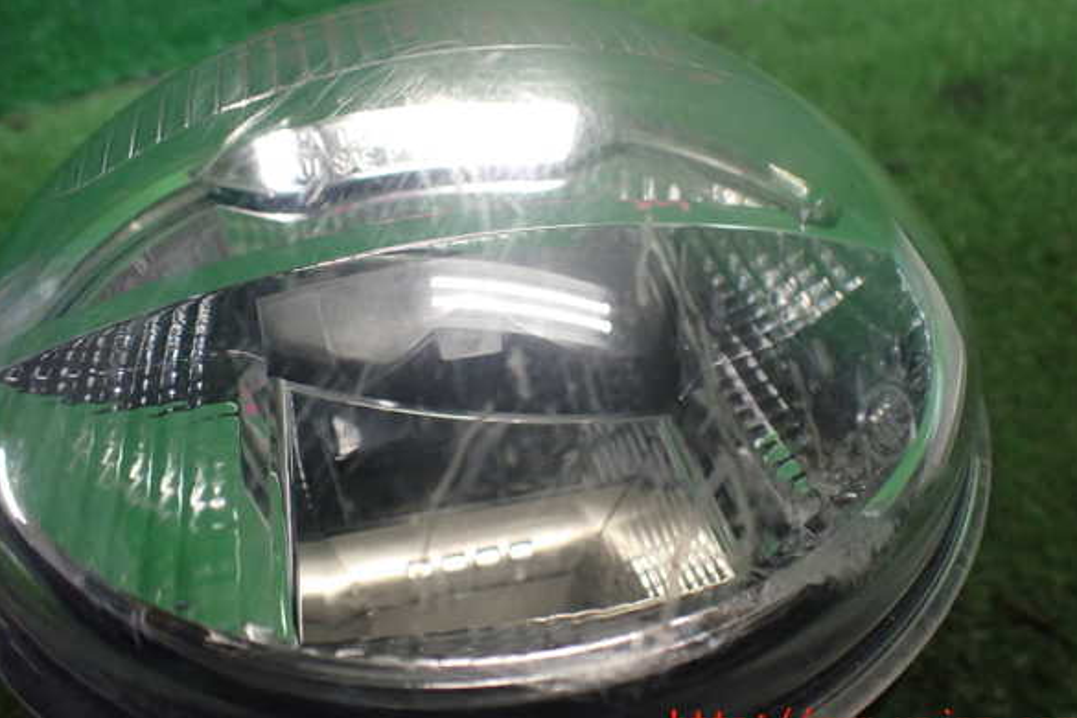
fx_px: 957
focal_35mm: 32
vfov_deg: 41.1
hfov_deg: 58.7
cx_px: 534
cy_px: 337
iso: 500
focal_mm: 5.4
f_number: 2.3
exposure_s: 1/125
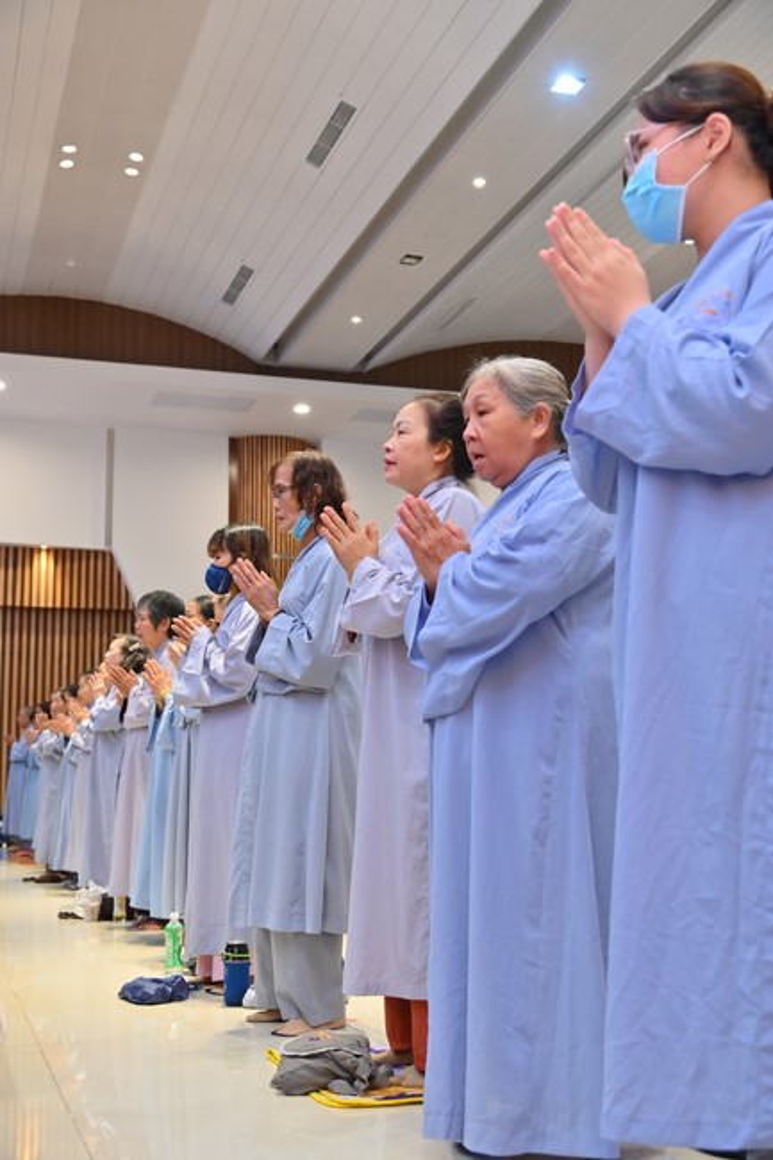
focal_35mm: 40
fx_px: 1289
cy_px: 580
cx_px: 386
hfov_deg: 33.4
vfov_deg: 48.5
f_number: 5
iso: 1250
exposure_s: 1/80
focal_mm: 40
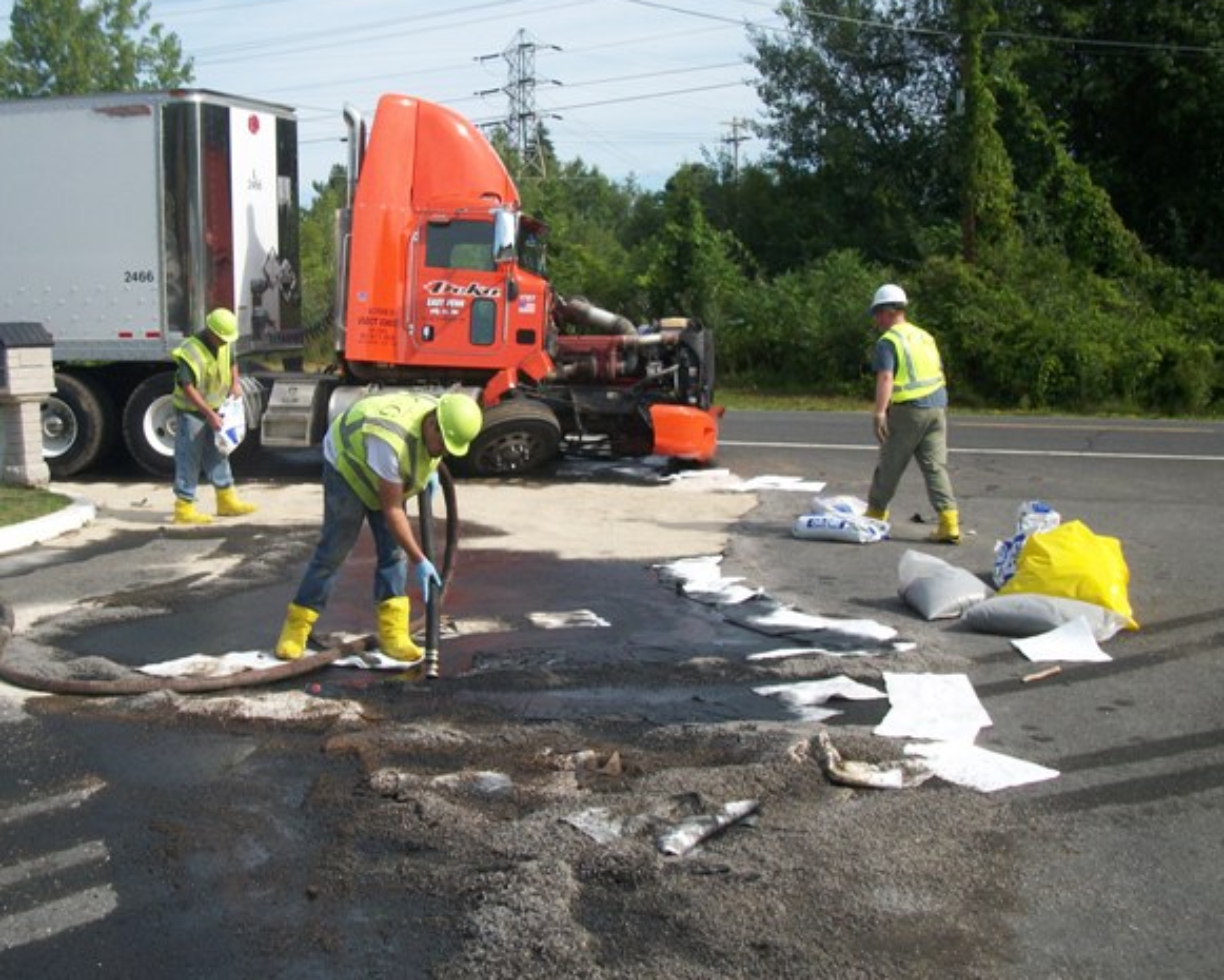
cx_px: 455
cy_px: 436
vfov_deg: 34.9
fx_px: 1558
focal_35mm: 43
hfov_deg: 42.6
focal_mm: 5.7
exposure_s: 1/160
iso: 80
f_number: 8.8
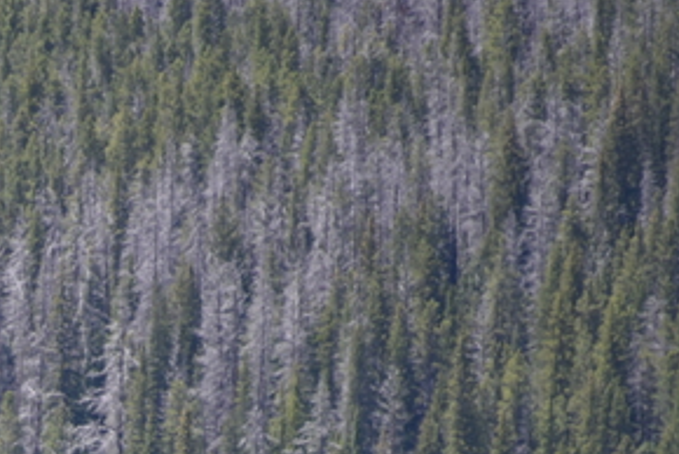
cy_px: 817
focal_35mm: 1322
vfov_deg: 1.0
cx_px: -400
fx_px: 24959
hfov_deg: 1.6
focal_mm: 300
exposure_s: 1/640
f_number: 5.6
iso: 280
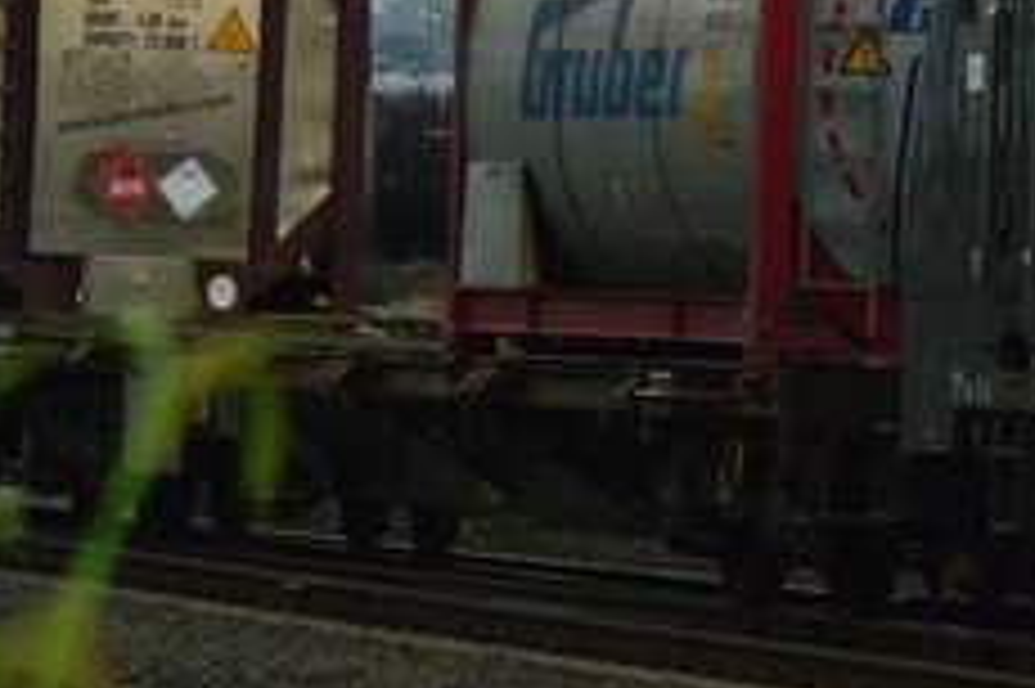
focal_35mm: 547
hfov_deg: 3.7
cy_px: 115
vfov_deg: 2.5
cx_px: 2326
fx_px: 15715
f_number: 6.3
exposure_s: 1/500
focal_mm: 70
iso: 800
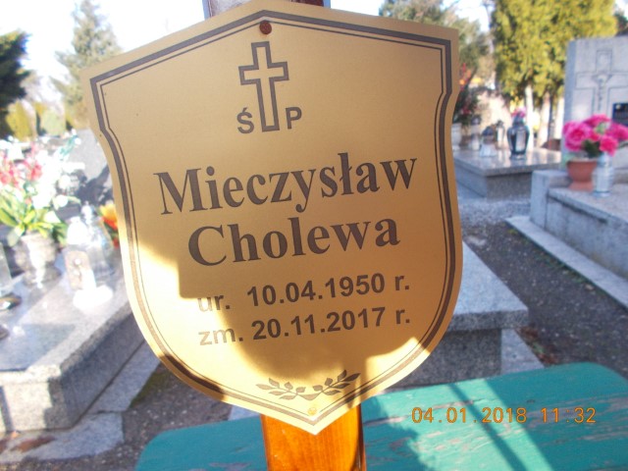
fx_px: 472
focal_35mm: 26
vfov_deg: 53.1
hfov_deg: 67.3
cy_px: 236
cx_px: 314
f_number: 3.2
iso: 140
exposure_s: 1/250
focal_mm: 4.6
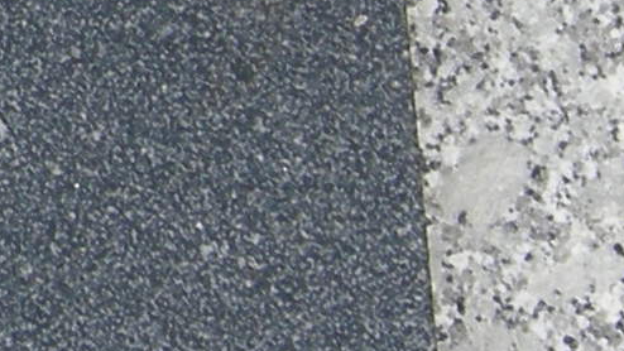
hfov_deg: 7.3
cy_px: -388
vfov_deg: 4.2
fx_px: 4733
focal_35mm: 286
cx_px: -615
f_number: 4.9
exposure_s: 1/98
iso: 64
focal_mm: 10.4
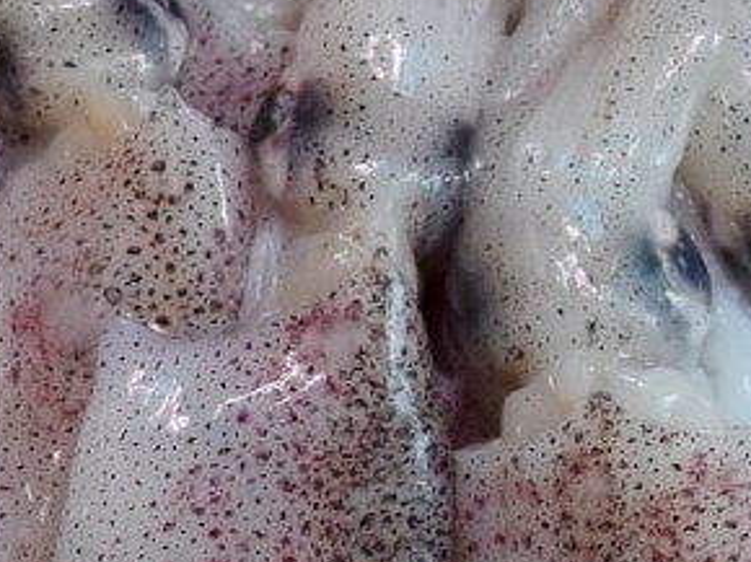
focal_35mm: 207
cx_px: -119
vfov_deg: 7.2
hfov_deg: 9.5
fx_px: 4487
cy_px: 451
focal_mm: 26
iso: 2500
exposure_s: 1/500
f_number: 5
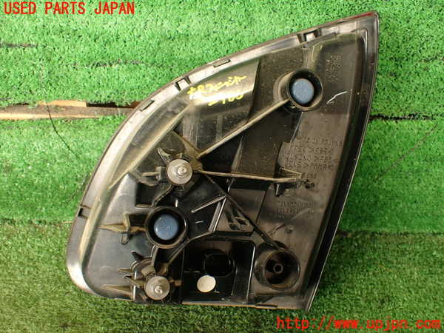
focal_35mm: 32
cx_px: 222
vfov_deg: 44.2
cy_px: 166
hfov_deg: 56.8
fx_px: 410
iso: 200
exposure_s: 1/40
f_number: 2.4
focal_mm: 5.79
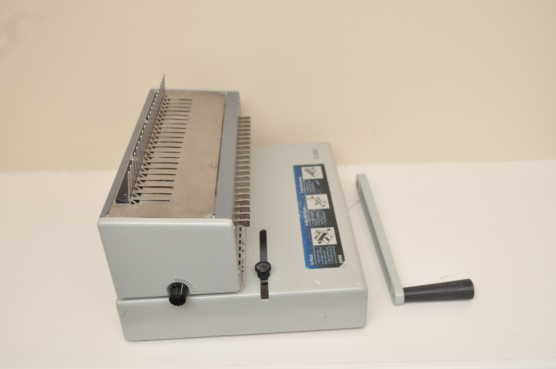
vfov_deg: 36.8
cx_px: 278
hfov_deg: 53.2
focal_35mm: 36
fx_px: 555
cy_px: 184
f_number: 6.3
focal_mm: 24
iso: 800
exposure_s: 1/15
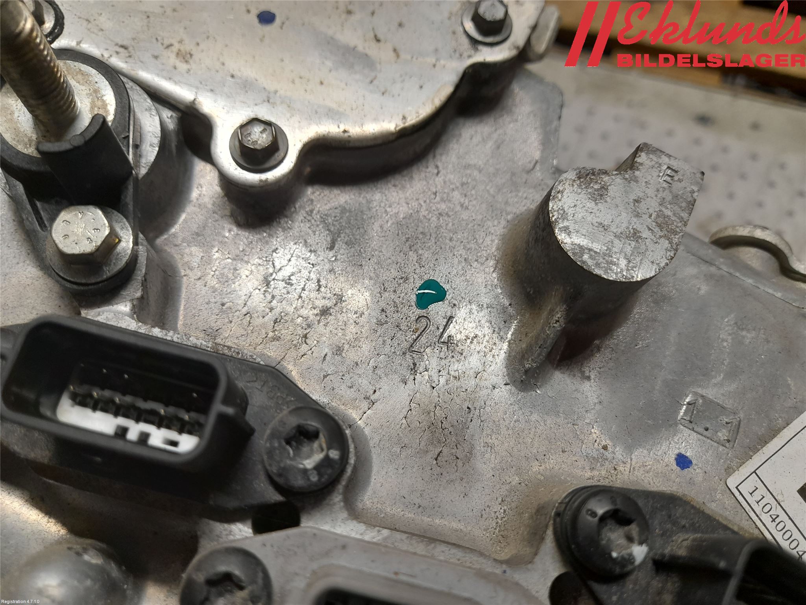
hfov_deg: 69.4
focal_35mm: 25
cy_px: 302
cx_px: 403
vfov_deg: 54.9
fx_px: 582
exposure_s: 1/50
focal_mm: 4.6
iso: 50
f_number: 2
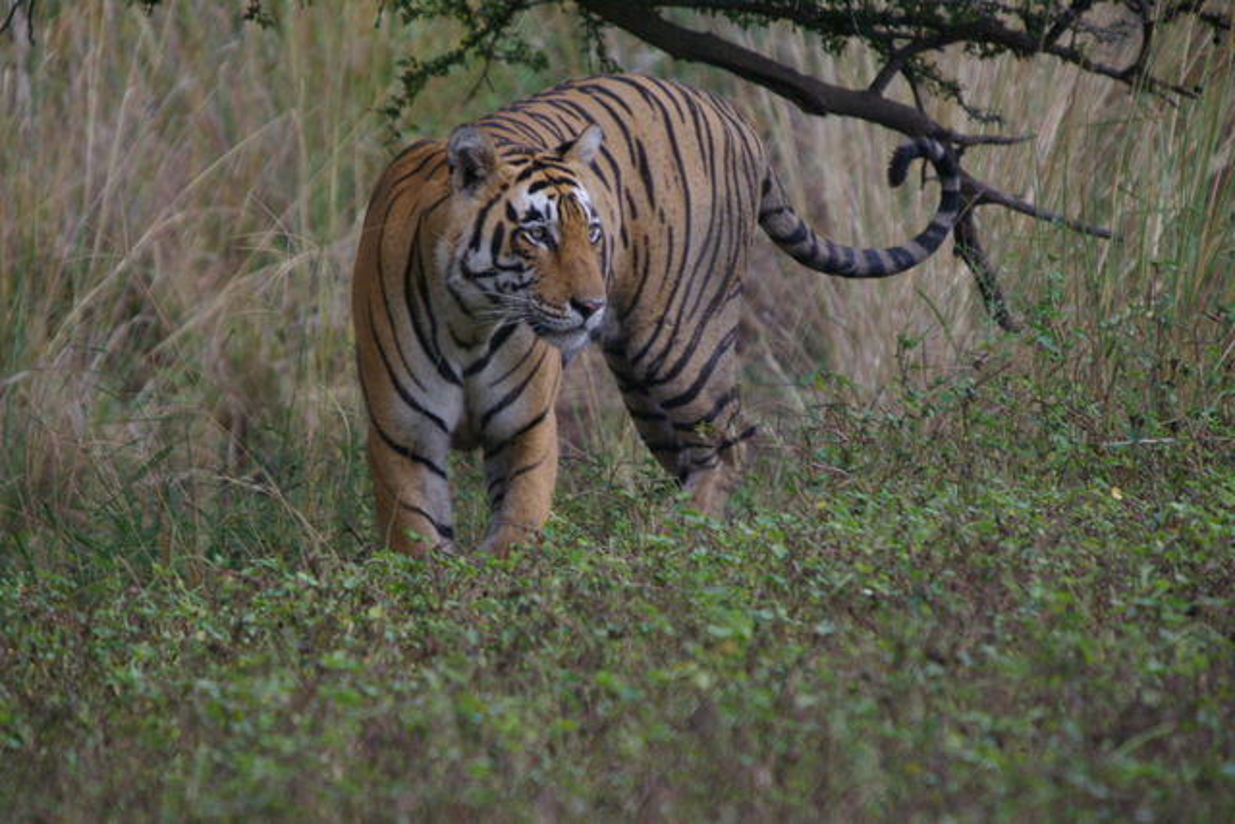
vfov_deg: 2.5
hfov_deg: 3.8
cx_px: 618
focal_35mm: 540
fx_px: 18528
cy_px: 412
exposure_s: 1/350
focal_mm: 360
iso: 800
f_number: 6.7
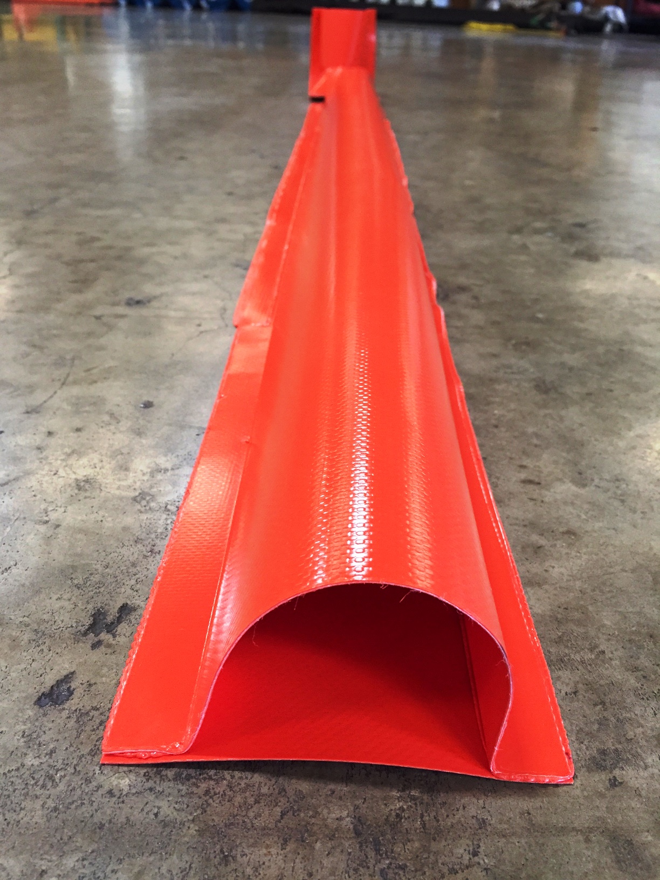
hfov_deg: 48.2
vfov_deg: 61.7
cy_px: 440
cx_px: 330
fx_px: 737
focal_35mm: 29
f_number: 2.2
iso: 125
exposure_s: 1/30
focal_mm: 4.15
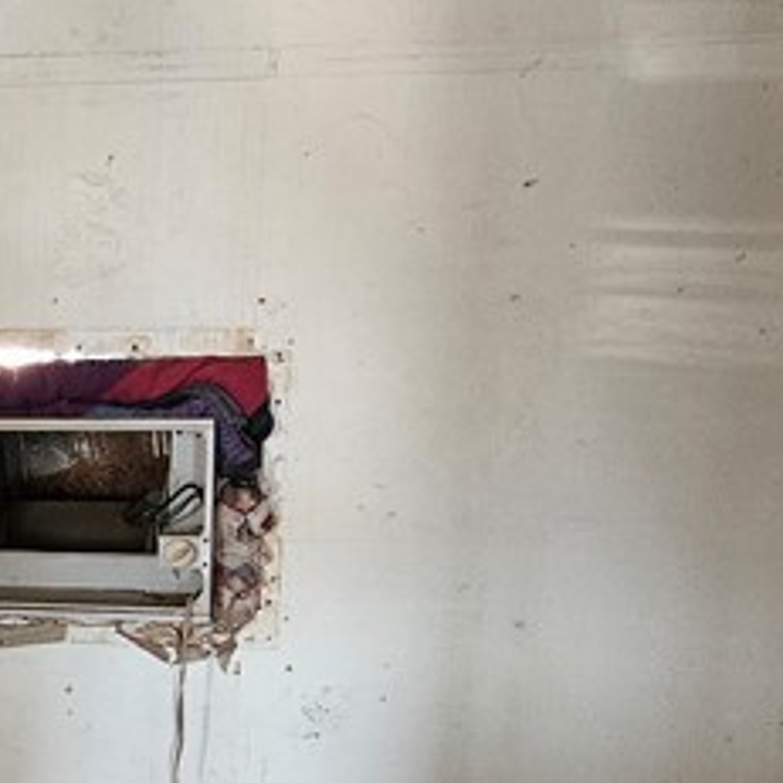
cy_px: 620
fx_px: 2303
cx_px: -542
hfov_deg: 16.7
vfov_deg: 19.1
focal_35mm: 90
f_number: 1.8
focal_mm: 5.4
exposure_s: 1/30
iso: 500
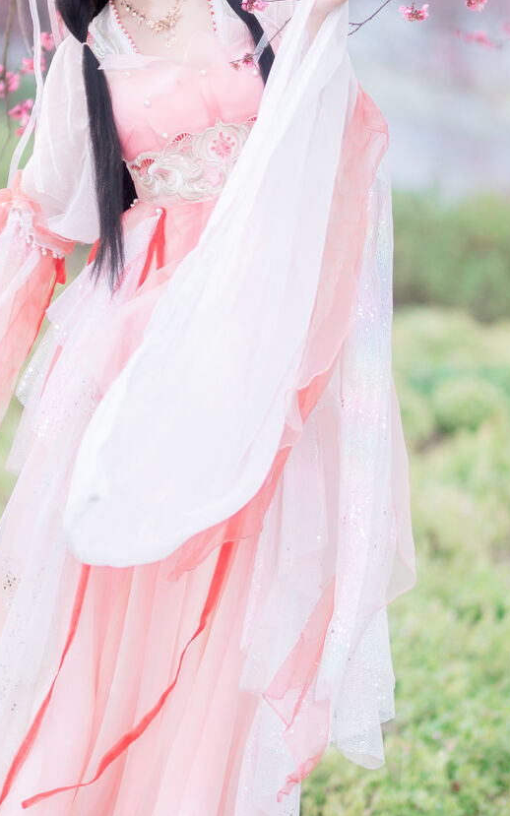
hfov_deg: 7.0
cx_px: 120
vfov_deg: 11.1
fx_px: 4182
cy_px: 239
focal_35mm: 188
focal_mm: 85
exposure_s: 1/800
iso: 320
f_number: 1.4
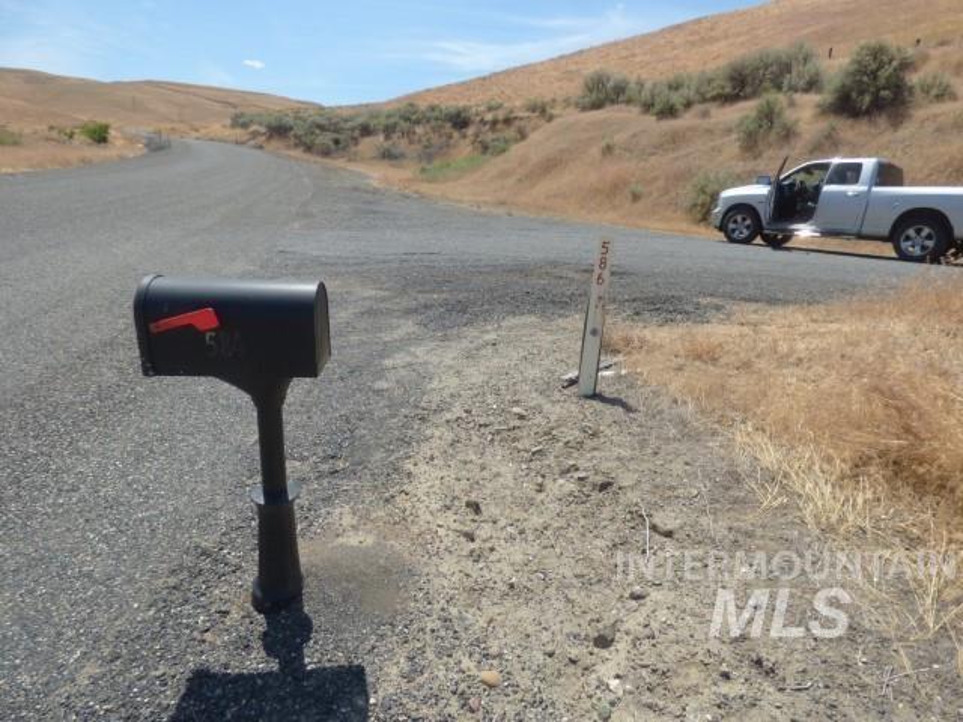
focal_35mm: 20
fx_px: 556
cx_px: 482
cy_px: 361
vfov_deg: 66.0
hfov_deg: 81.7
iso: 100
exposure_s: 1/2000
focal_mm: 3.58
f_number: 2.8
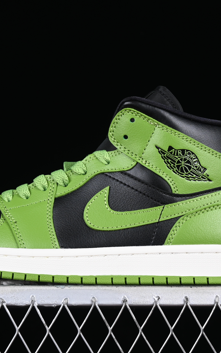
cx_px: 82
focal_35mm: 115
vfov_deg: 18.1
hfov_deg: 11.4
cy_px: 176
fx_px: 1108
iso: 160
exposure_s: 1/80
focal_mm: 50
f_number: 8
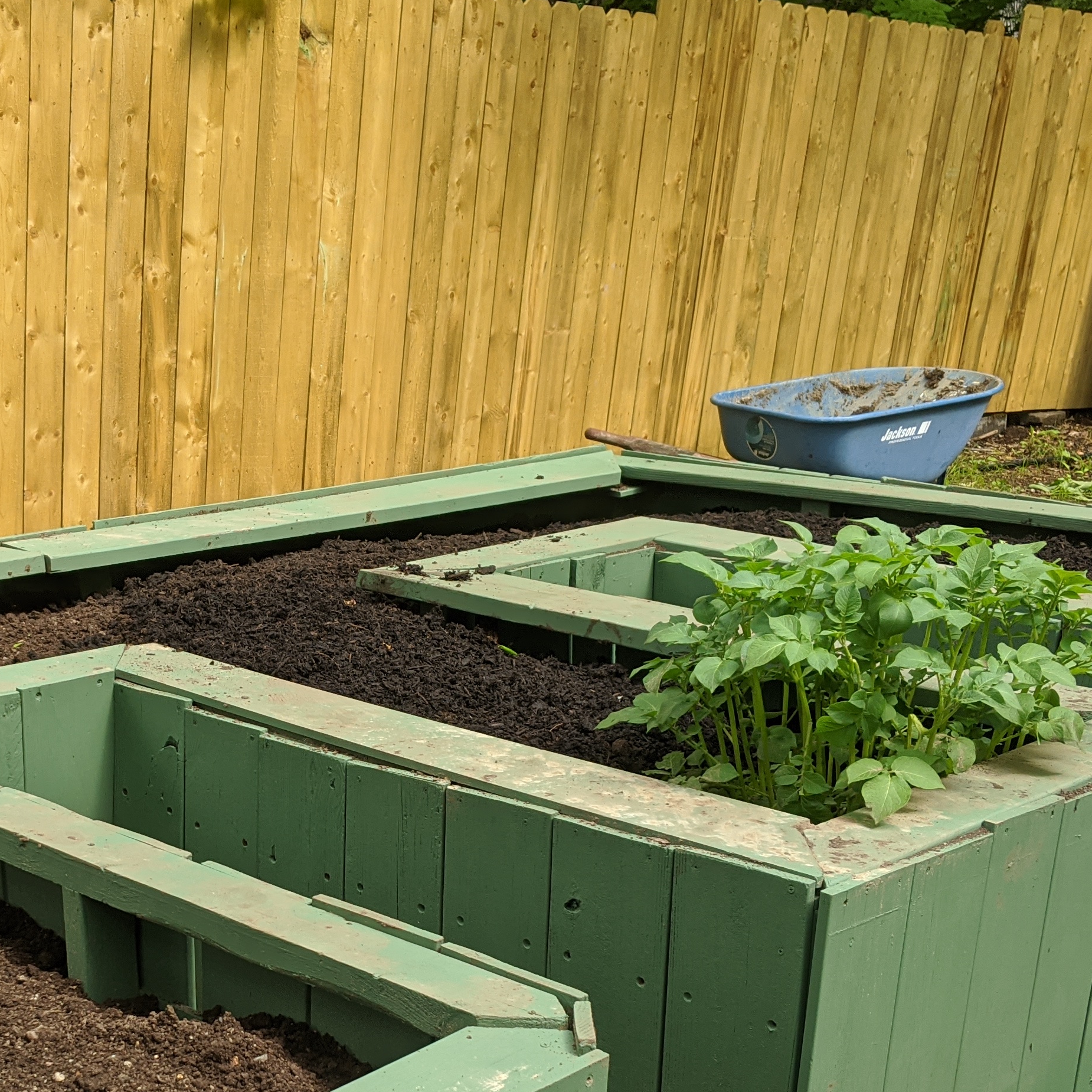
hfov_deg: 32.4
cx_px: 318
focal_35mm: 52
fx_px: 1856
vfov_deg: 32.2
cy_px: 813
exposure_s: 1/345
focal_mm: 4.44
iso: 60
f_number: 1.8
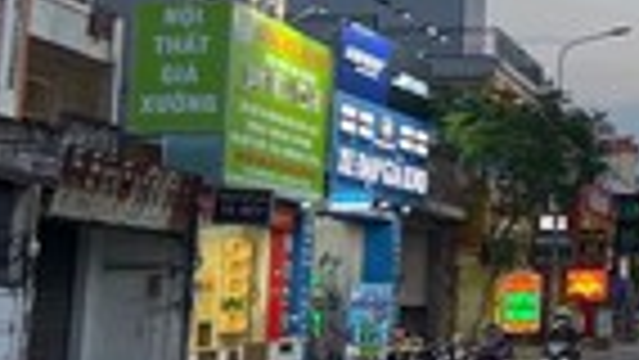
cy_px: 76
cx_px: 873
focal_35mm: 80
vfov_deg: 15.0
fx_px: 1356
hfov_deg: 23.0
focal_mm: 5.7
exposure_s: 1/100
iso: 64
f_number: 1.5
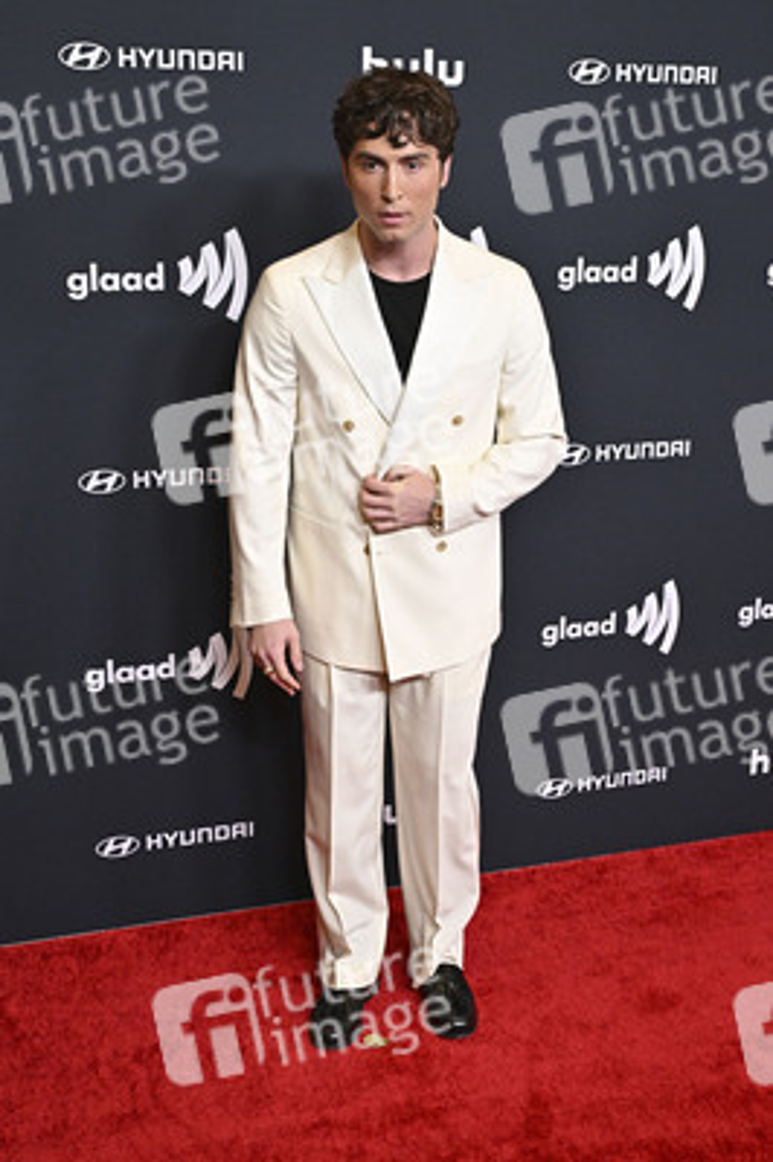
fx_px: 1323
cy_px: 581
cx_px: 386
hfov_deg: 32.6
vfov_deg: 47.4
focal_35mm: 41
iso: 4000
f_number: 5.6
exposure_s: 1/250
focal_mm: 41
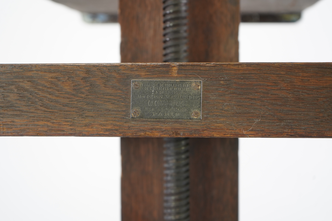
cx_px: 166
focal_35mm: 55
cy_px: 110
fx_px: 507
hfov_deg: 36.2
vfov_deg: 24.6
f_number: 5.6
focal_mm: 55
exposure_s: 1/80
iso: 1250
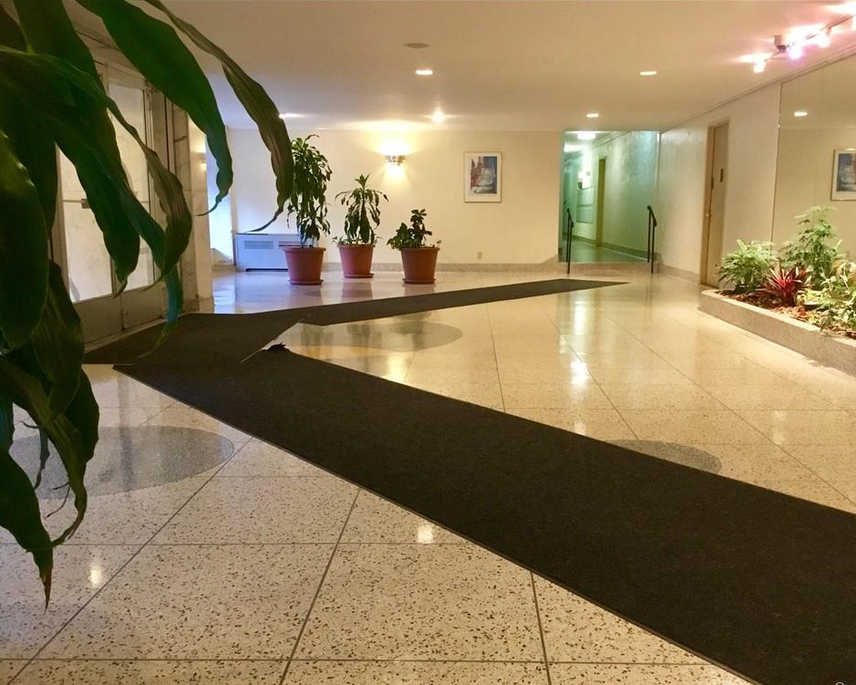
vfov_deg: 44.5
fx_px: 836
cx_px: 460
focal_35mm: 33
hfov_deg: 54.2
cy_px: 349
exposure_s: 1/20
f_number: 2.4
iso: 200
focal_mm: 3.3
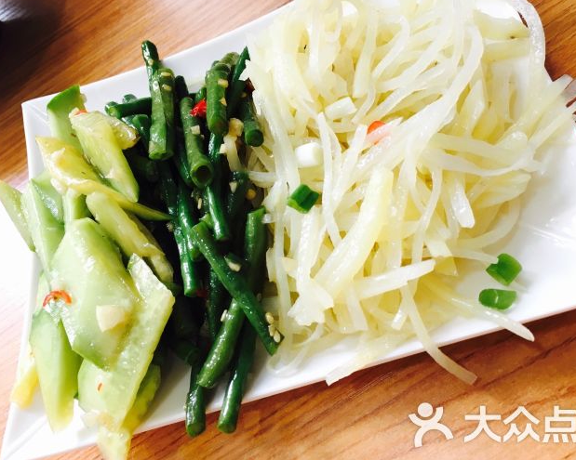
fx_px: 545
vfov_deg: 45.8
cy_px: 229
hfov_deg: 55.6
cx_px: 316
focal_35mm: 32
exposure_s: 1/33
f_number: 2.2
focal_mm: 4.15
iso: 40
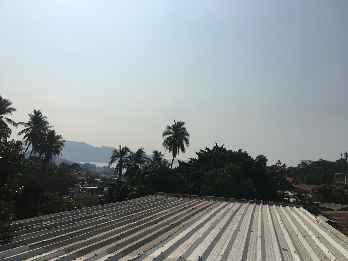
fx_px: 292
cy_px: 130
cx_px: 174
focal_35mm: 29
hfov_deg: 61.7
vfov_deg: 48.2
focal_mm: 4.15
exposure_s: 1/6993
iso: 25
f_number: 2.2
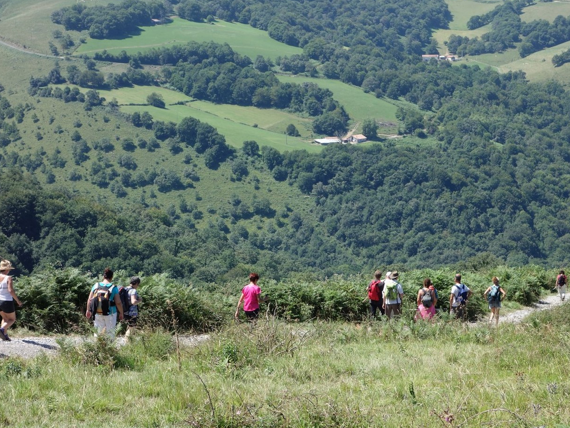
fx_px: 1466
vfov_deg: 16.6
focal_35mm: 89
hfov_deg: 22.0
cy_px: 228
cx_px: 339
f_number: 5.6
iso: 125
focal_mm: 27.86
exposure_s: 1/250
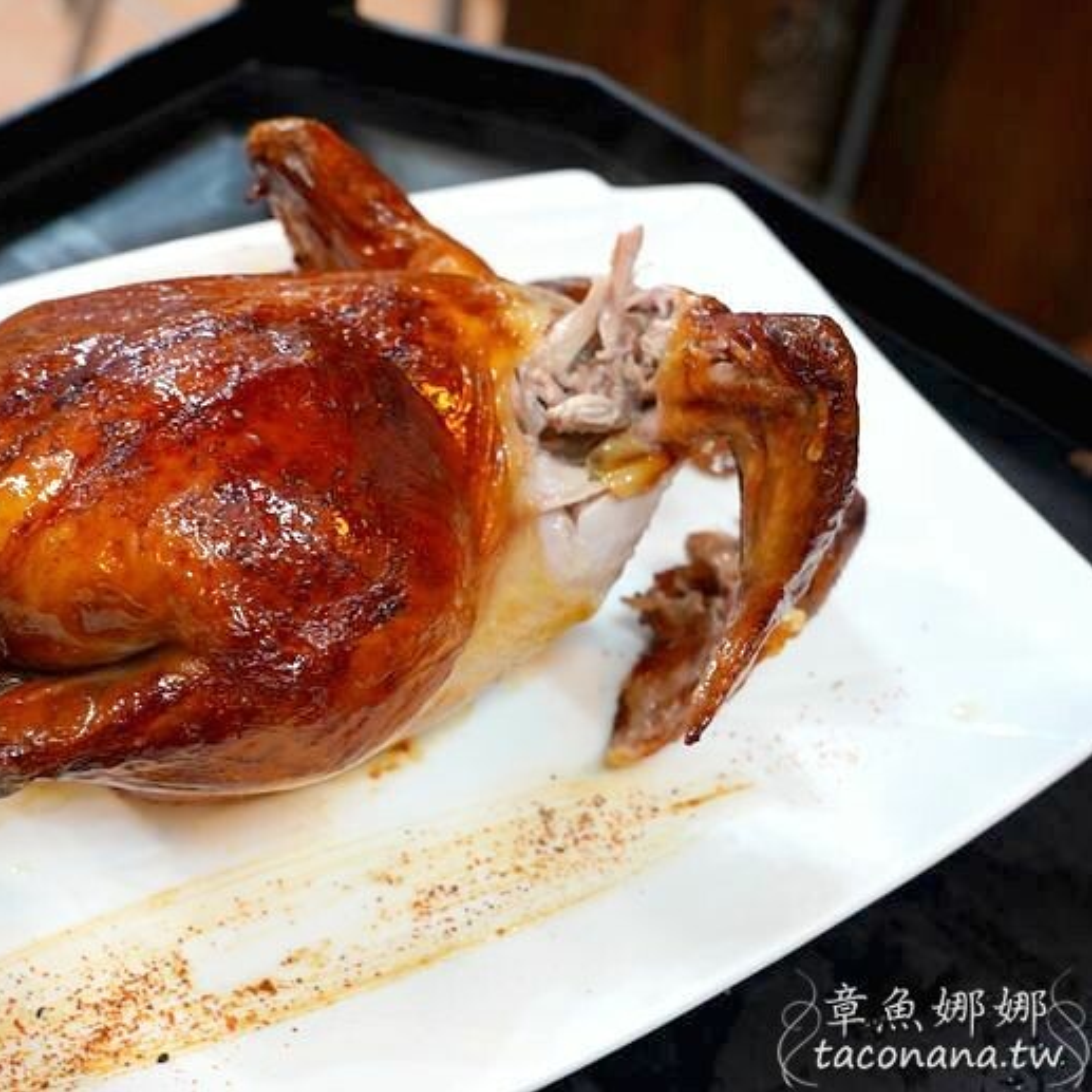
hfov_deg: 28.6
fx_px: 2106
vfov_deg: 29.1
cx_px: 272
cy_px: 545
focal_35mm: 59
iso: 1600
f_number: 6.3
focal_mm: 46
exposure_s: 1/20
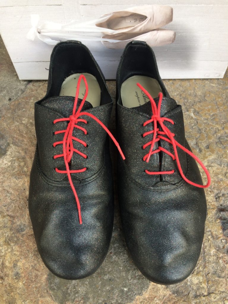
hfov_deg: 48.2
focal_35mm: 29
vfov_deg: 61.7
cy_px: 152
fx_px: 255
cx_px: 114
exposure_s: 1/100
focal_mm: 4.15
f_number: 2.2
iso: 40
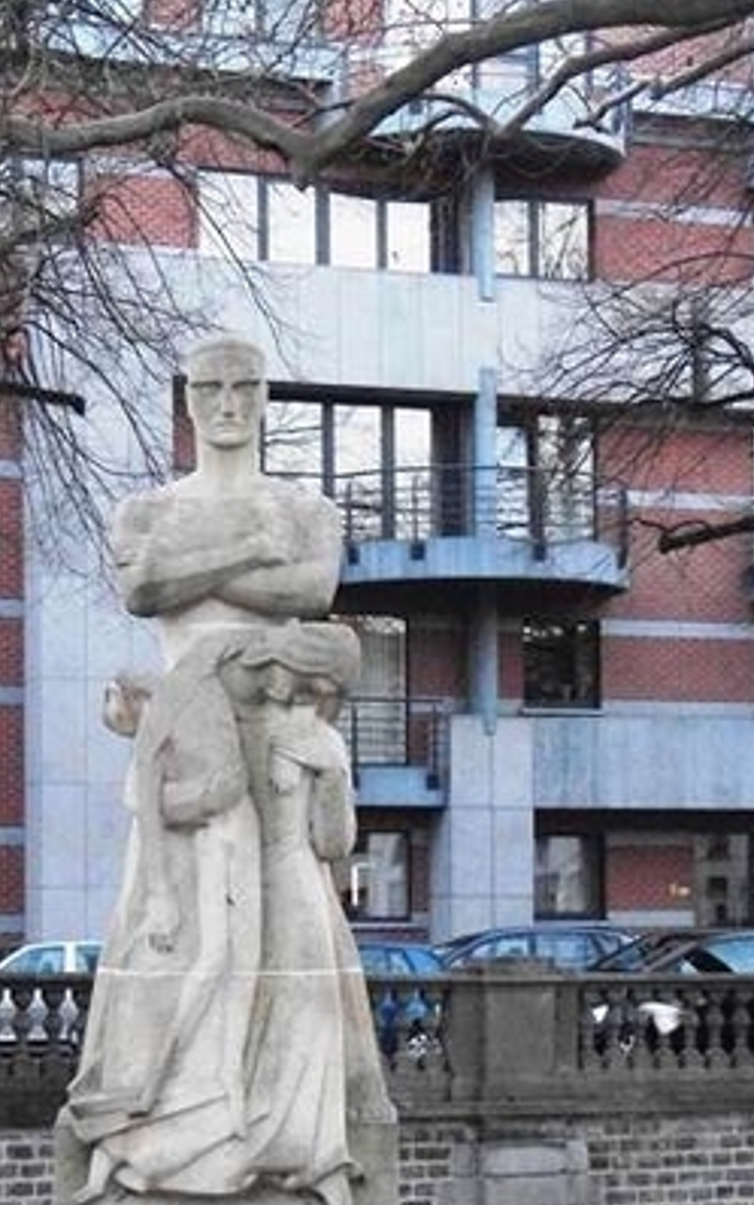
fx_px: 3253
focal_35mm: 99
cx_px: 270
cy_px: 748
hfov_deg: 13.2
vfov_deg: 21.0
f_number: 4.1
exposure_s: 1/100
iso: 640
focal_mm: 11
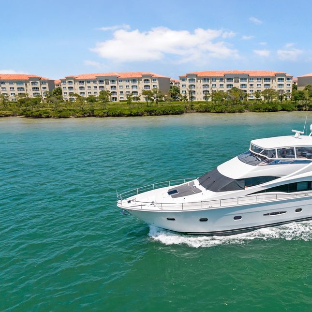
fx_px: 296
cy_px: 157
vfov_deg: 55.6
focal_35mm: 29
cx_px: 230
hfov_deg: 53.4
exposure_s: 1/1000
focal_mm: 8.38
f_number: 2.8
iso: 100
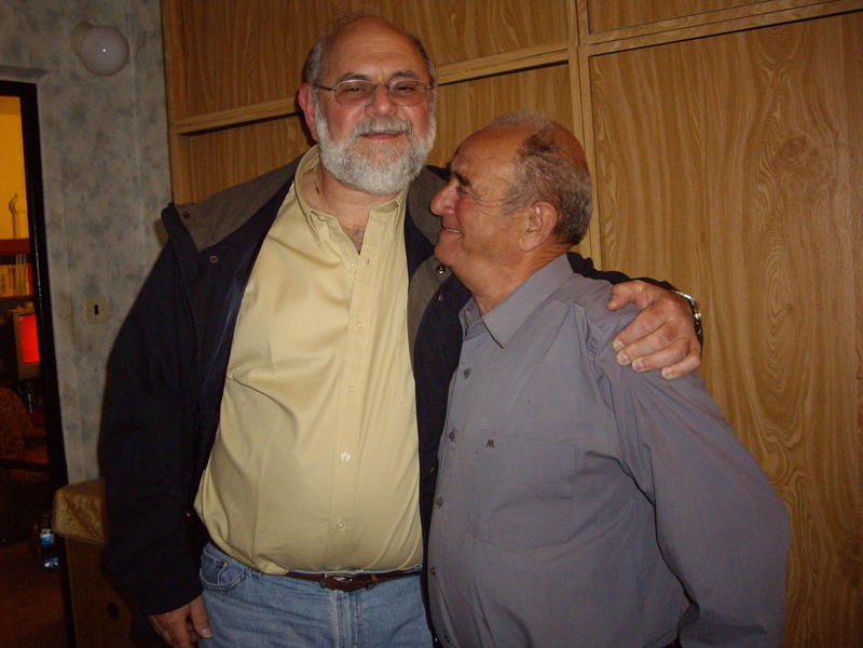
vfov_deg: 37.7
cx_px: 432
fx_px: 947
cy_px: 324
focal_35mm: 38
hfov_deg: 49.0
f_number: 2.8
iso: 400
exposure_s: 1/40
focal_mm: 7.9
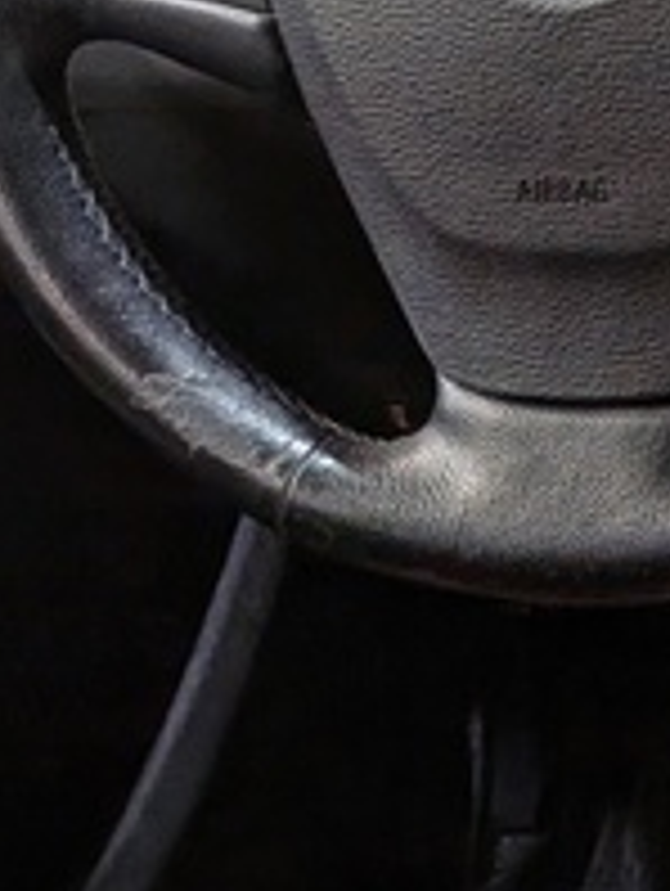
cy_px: -176
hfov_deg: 9.3
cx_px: 2068
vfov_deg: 15.3
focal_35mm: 124
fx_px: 3193
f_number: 1.7
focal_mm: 4.53
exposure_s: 1/233
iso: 31
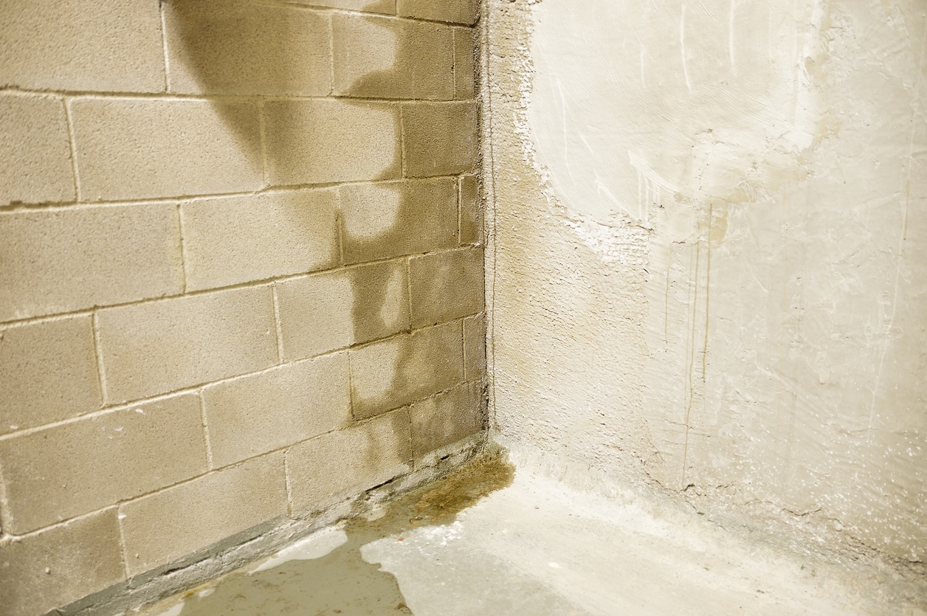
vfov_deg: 47.8
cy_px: 308
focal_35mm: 27
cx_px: 464
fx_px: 695
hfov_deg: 67.4
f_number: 3.5
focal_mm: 18
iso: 100
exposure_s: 2.5
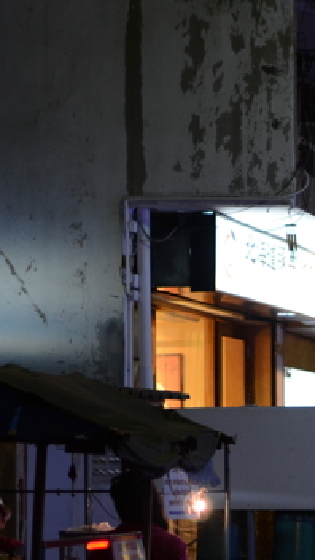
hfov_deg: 7.4
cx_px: 512
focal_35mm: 160
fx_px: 2369
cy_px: 441
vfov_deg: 13.4
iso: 360
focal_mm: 35
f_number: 1.8
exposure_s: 1/30
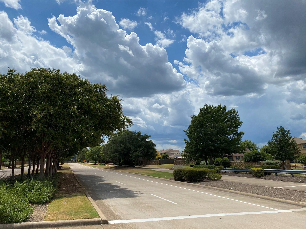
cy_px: 114
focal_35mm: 26
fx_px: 230
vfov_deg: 53.1
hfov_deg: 67.3
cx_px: 153
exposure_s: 1/6410
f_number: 1.8
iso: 32
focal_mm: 4.25
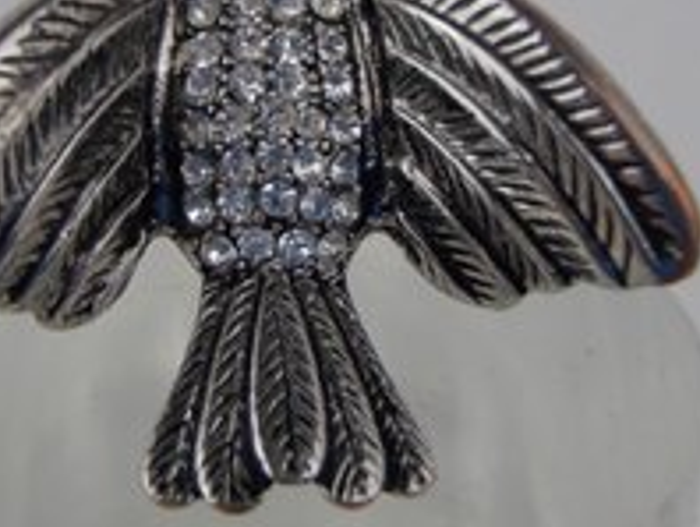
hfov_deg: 30.1
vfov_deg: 22.9
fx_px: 1296
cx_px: 253
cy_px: 164
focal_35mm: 64
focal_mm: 6.64
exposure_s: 1/160
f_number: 4.7
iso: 160
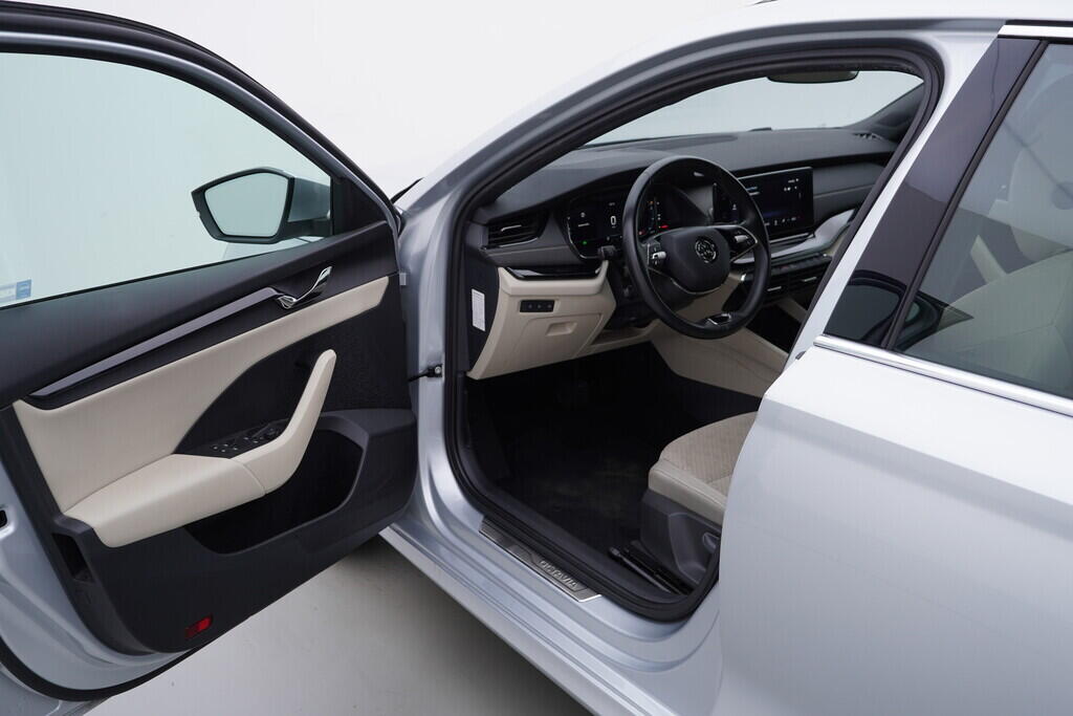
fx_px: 1073
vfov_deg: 36.9
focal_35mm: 36
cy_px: 358
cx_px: 536
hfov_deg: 53.1
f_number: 4
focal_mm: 24
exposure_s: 1/60
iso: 125
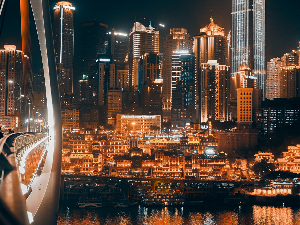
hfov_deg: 33.2
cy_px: 113
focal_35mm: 58
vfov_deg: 25.2
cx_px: 147
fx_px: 503
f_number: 2
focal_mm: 35
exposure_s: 1/60
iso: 1250
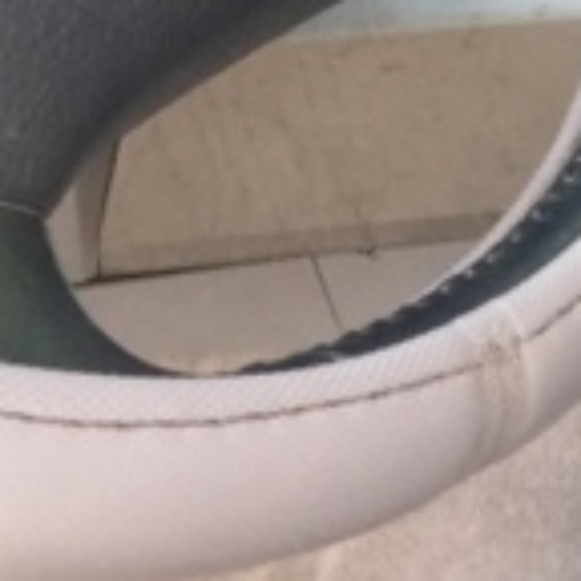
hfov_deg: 10.8
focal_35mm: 142
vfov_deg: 11.9
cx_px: 1295
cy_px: -178
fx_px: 2696
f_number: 2.2
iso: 64
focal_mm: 4.15
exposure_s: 1/17
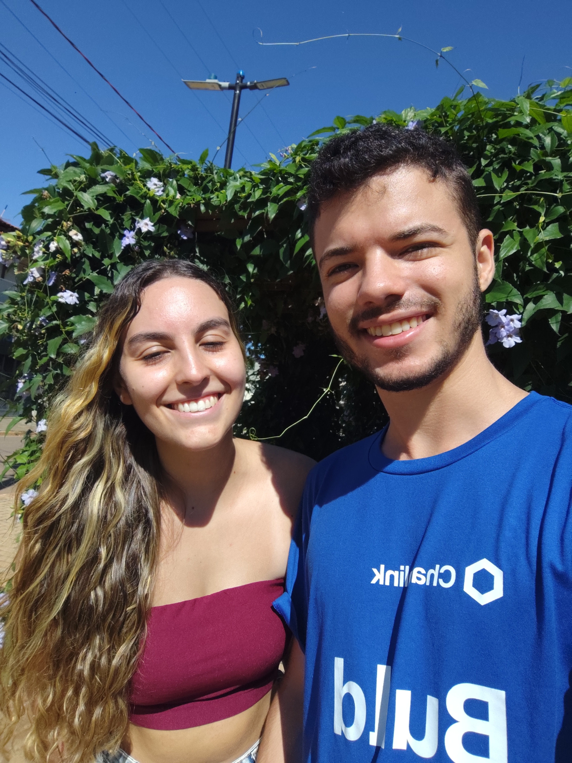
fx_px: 529
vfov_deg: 71.6
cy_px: 382
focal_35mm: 24
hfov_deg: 56.8
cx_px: 286
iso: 50
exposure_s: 1/2889
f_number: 2.45
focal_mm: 3.27
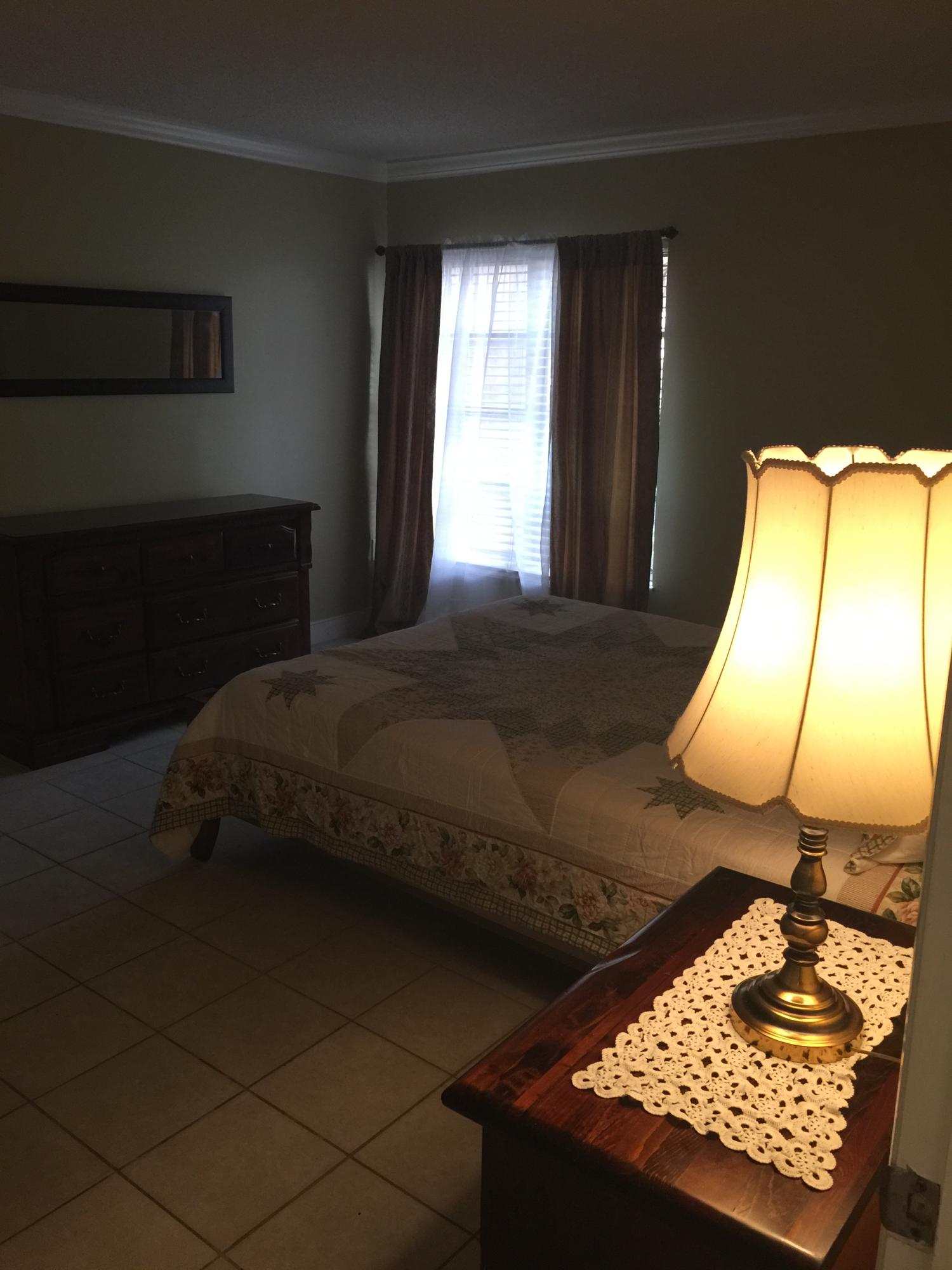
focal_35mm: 29
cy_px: 635
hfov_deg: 48.2
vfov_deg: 61.7
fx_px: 1063
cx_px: 476
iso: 80
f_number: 2.2
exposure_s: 1/15
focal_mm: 4.15
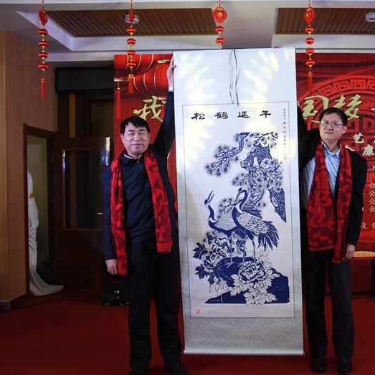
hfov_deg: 41.8
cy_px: 188
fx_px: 478
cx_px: 274
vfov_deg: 42.8
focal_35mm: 39
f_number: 3.5
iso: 800
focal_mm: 20
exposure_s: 1/500
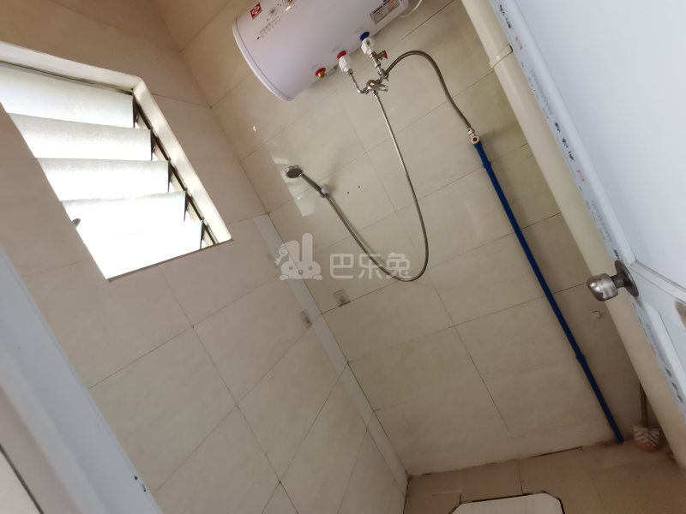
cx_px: 343
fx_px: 337
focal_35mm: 17
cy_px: 257
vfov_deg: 74.7
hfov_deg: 91.0
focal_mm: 1.78
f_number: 2.4
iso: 80
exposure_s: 1/50
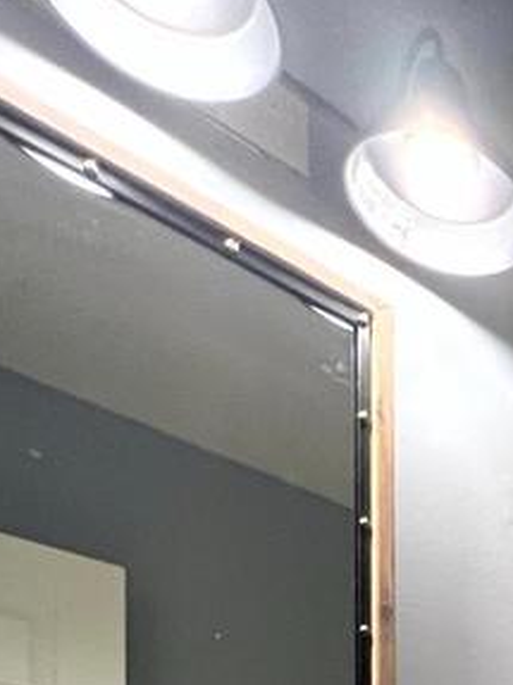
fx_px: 969
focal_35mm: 49
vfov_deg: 24.8
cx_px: 852
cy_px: 1127
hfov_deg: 22.0
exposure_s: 1/60
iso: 160
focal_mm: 1.57
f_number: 1.8
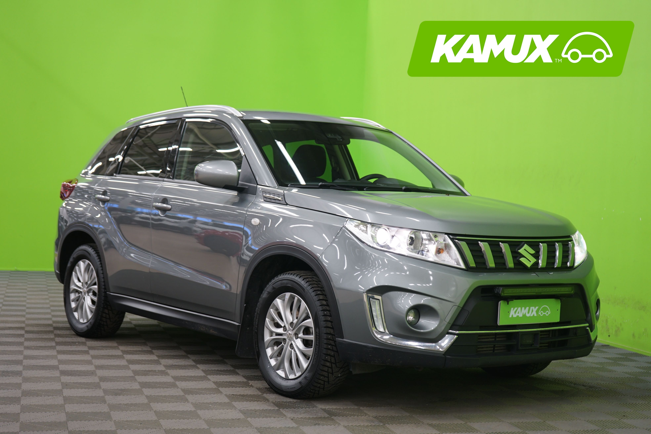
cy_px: 217
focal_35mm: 58
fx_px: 1049
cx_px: 326
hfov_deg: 34.5
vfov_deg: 23.4
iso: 400
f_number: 5
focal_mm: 58
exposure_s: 1/6
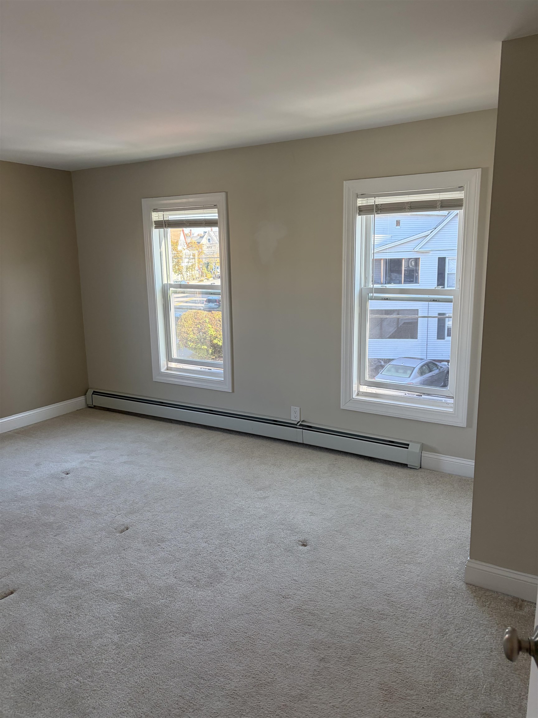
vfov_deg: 67.3
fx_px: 539
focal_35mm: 26
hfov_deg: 53.1
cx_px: 269
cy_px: 359
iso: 100
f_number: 1.6
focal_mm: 5.96
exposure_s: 1/230
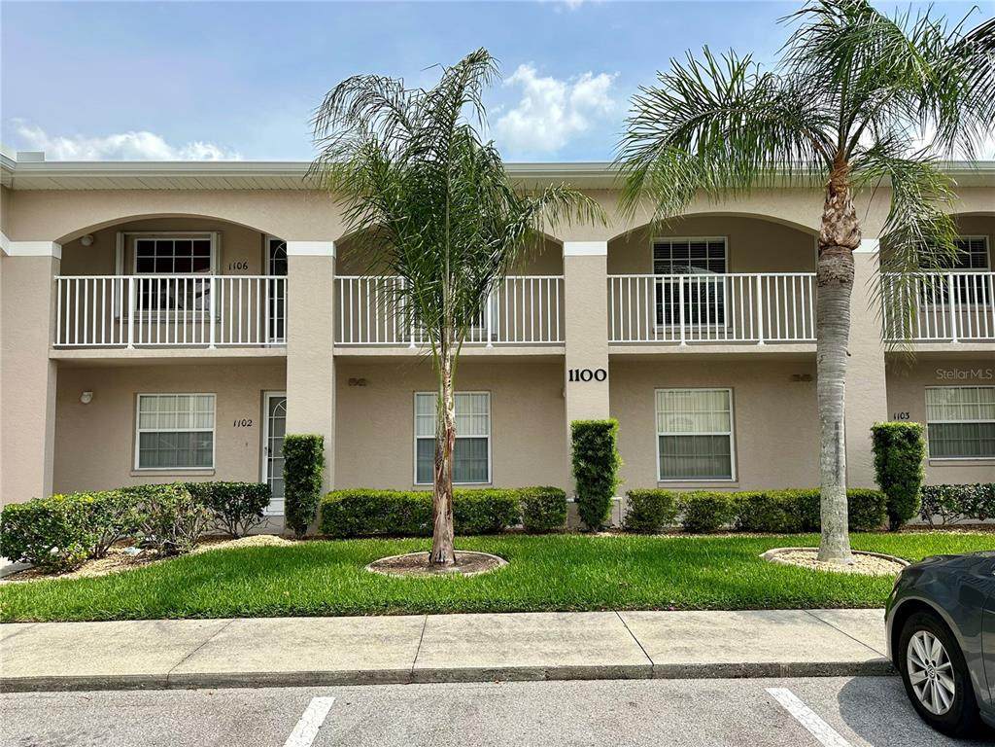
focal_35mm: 24
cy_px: 374
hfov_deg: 71.6
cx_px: 498
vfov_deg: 56.8
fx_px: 690
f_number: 1.78
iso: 80
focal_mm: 6.86
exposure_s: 1/4545
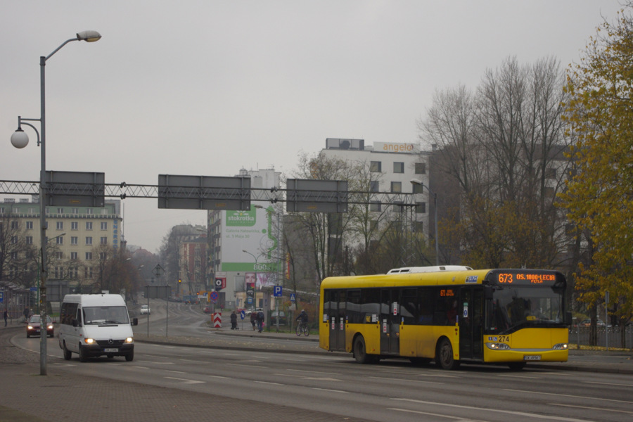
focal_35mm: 82
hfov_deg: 24.8
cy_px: 211
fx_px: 1442
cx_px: 316
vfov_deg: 16.7
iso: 640
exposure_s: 1/500
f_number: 5.6
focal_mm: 55
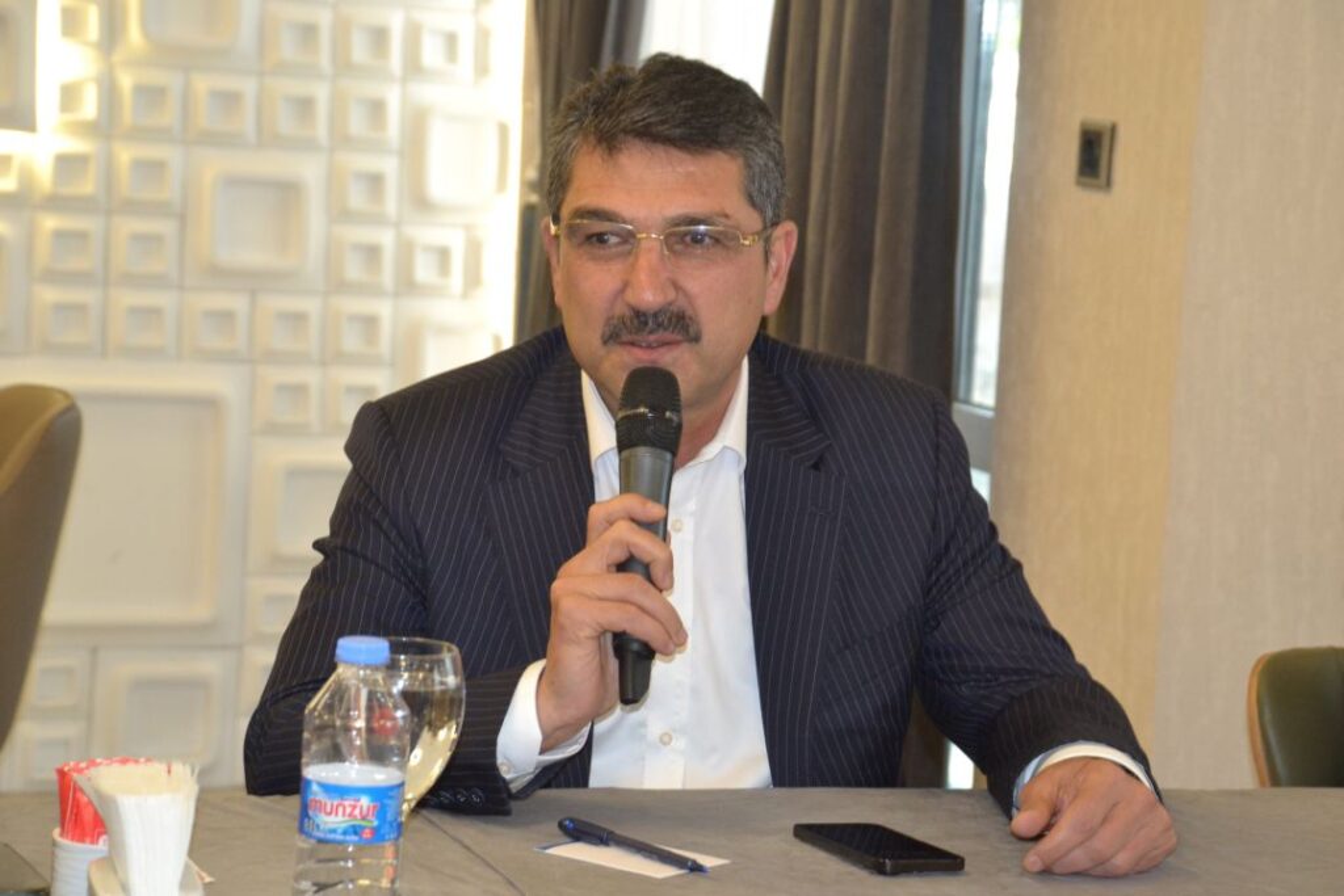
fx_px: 3920
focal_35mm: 105
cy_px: 448
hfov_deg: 19.5
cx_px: 672
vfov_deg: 13.0
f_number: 5.3
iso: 1800
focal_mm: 70
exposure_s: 1/60
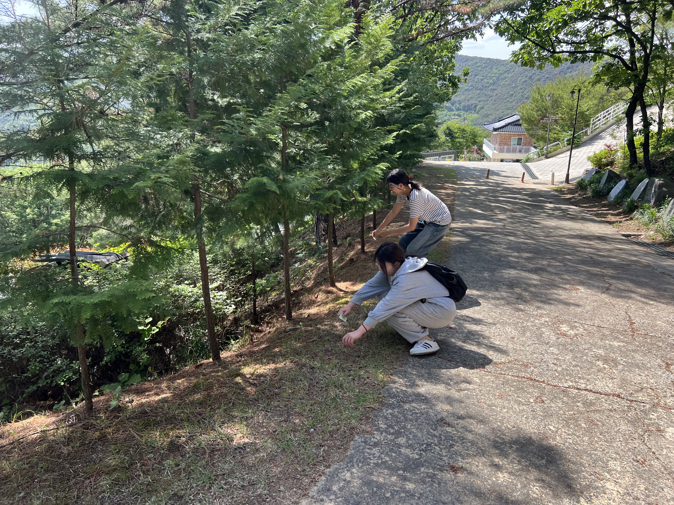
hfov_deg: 67.3
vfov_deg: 53.1
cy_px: 252
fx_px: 506
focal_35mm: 26
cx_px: 337
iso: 50
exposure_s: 1/743
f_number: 1.5
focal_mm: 5.7
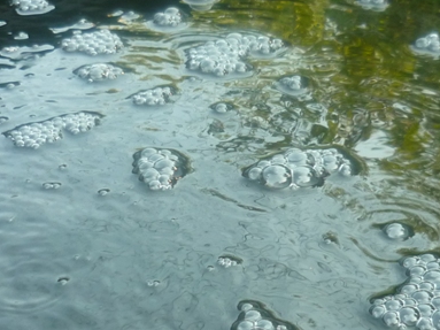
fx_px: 877
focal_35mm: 69
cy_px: 194
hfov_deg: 28.1
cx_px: 255
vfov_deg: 21.3
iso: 200
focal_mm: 5.5
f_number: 2.8
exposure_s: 1/160
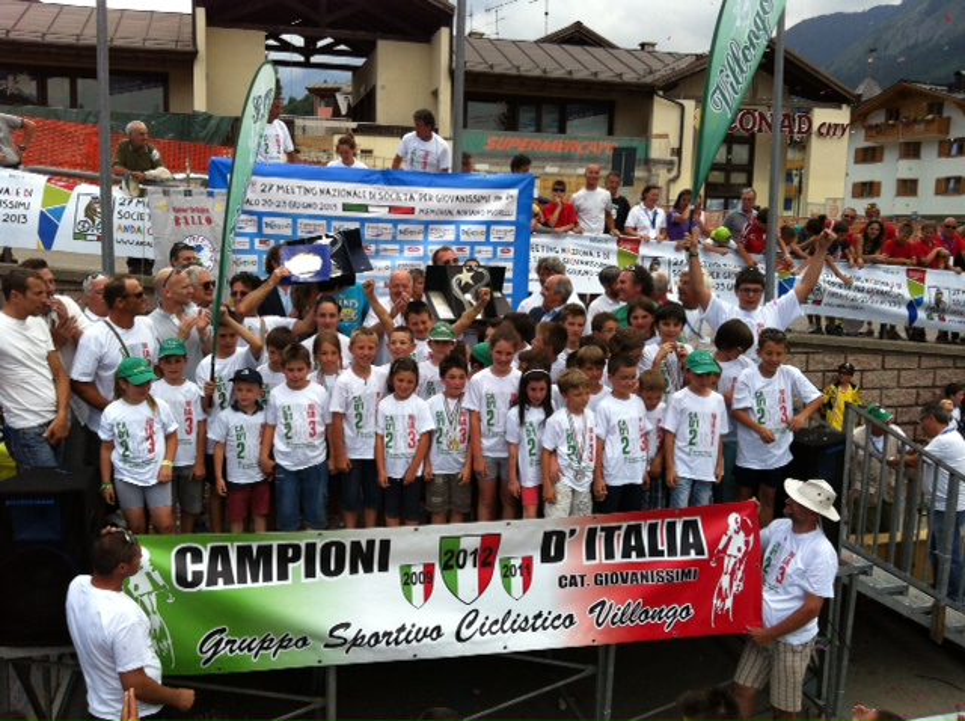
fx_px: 974
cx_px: 482
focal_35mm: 35
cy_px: 360
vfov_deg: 40.6
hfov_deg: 52.7
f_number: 2.8
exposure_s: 1/662
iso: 80
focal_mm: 3.85
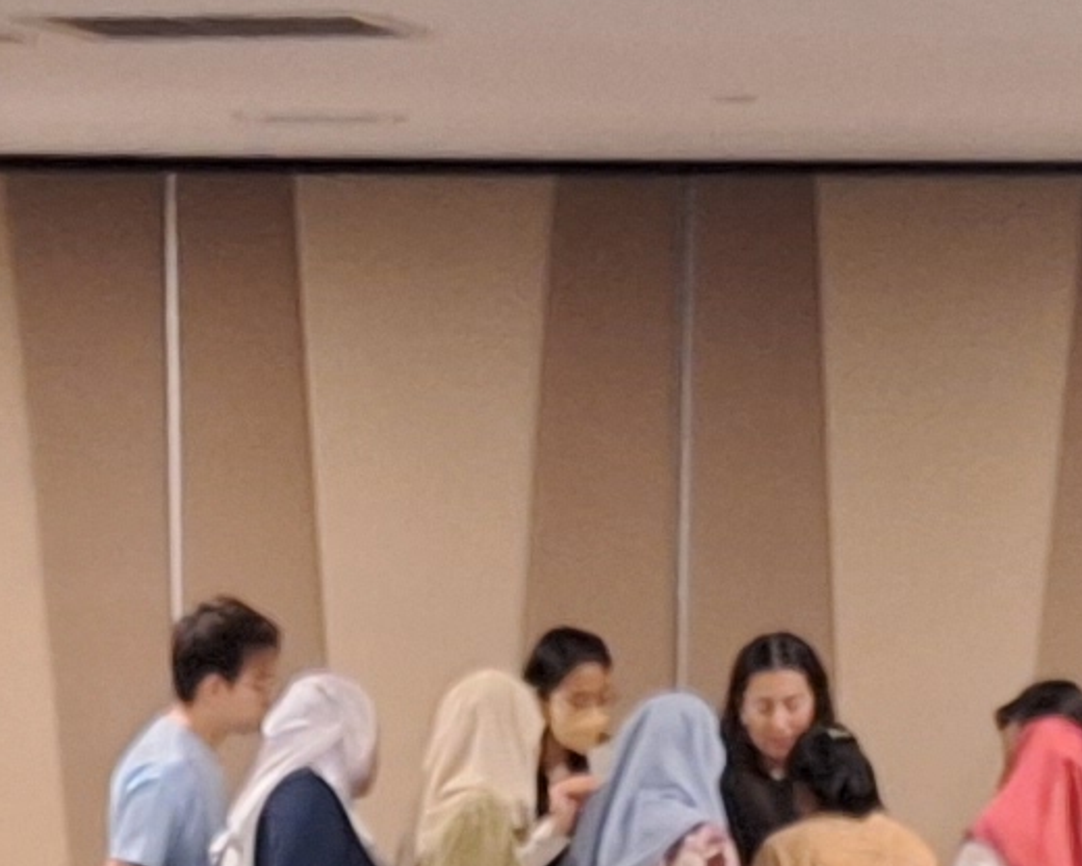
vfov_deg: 7.8
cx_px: 626
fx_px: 5636
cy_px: 2486
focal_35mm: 176
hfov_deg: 11.0
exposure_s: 1/20
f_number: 1.8
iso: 400
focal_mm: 5.54
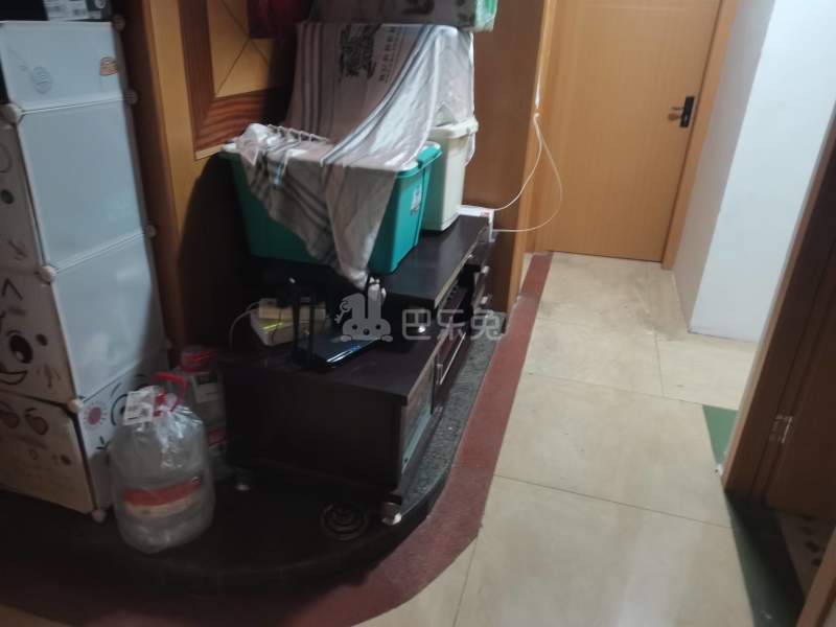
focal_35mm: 26
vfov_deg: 53.1
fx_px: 628
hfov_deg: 67.3
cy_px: 314
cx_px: 418
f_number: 1.8
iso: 1000
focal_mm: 5.58
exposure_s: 1/20
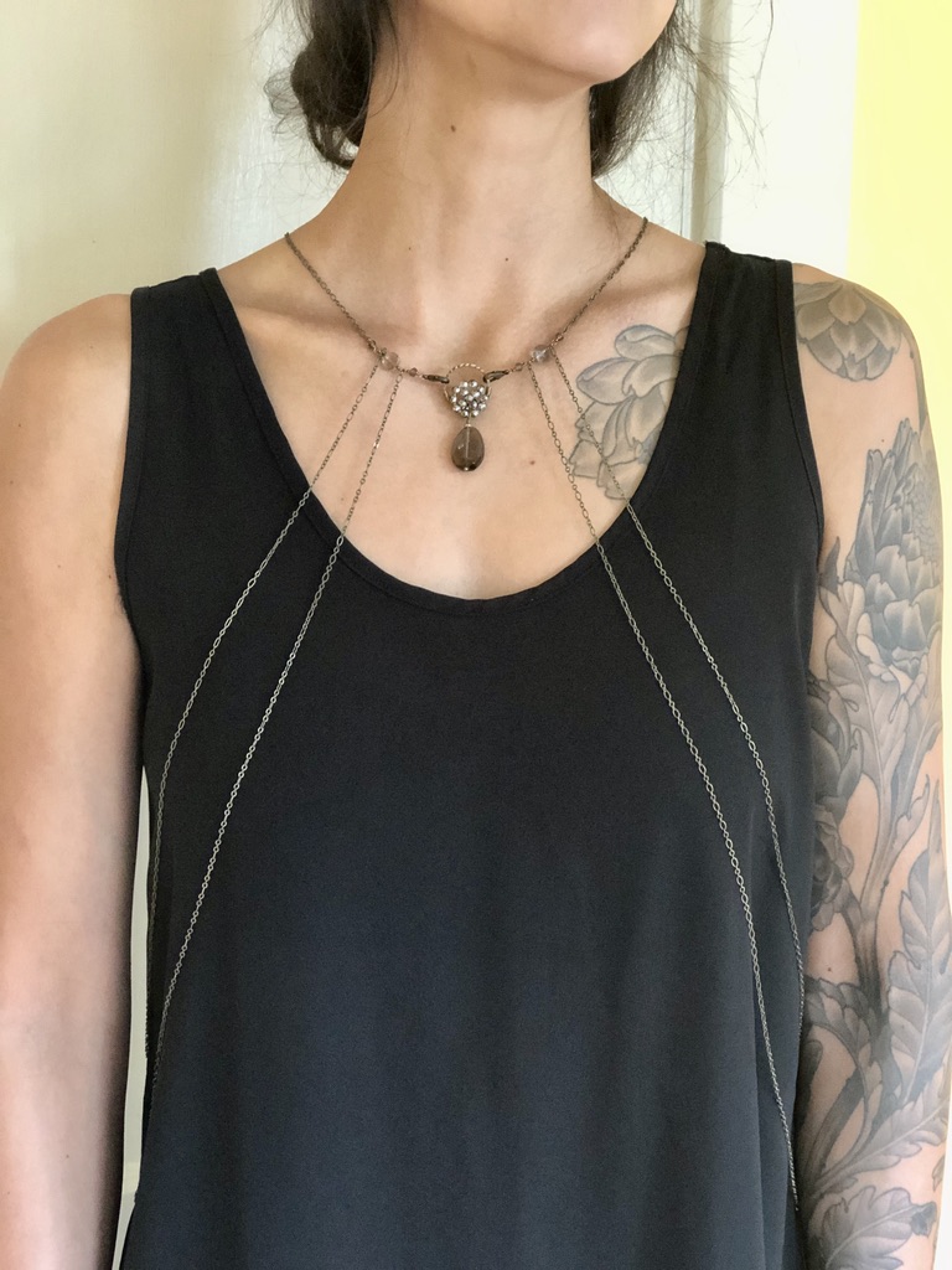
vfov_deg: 33.8
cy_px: 635
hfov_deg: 25.7
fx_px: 2090
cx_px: 476
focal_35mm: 57
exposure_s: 1/30
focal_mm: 6.6
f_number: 2.8
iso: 400
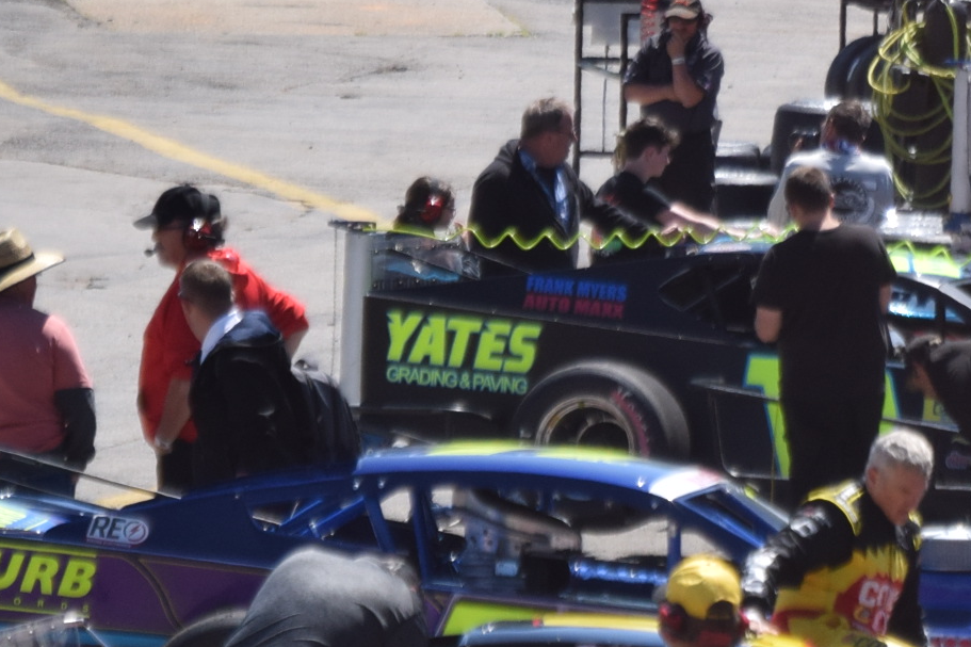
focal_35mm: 666
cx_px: 1239
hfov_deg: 3.1
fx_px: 17949
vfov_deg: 2.1
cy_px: 361
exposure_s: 1/2000
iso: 320
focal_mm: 135
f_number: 5.6
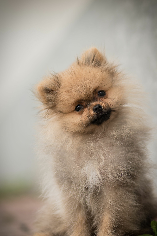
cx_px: 82
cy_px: 126
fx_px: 694
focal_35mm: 106
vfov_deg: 19.3
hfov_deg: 12.9
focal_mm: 85
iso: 100
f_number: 1.8
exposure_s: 1/640
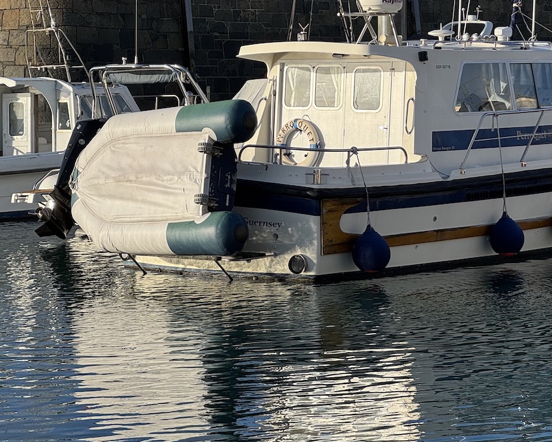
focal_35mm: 130
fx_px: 2124
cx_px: 384
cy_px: 119
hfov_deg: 14.8
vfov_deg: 11.8
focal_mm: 9
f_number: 2.8
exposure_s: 1/358
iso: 25
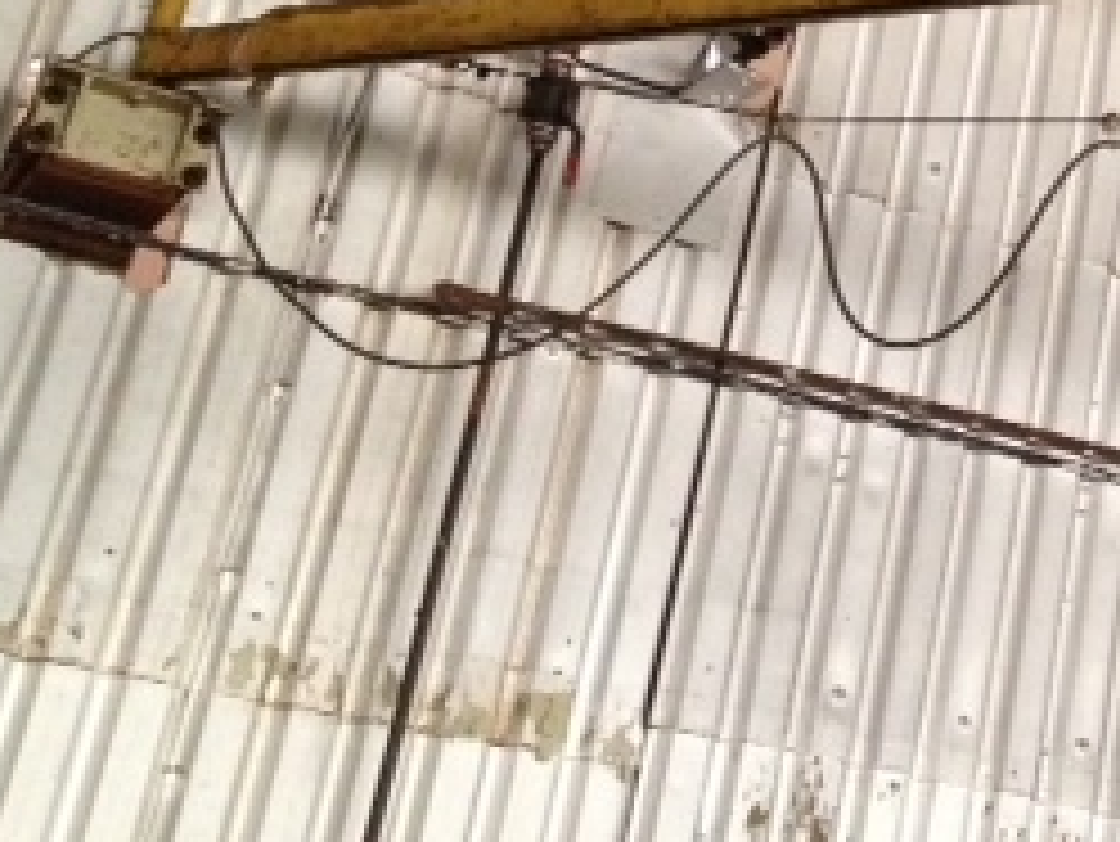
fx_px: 2913
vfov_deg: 16.0
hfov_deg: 20.5
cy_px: -59
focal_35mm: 90
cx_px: 1318
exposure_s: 1/17
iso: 400
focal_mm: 4.28
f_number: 2.4
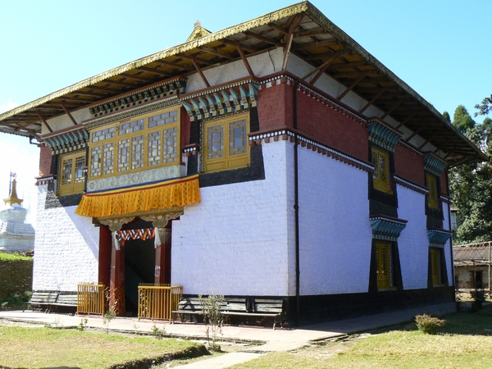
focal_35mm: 36
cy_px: 184
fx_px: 512
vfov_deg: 39.7
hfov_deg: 51.4
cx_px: 246
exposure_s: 1/160
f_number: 5.6
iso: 80
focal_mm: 6
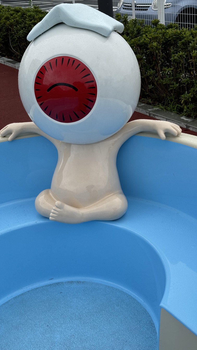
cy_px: 174
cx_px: 100
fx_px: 492
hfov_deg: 22.6
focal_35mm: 53
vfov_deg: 39.2
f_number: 1.78
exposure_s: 1/2833
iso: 64
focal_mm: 6.76
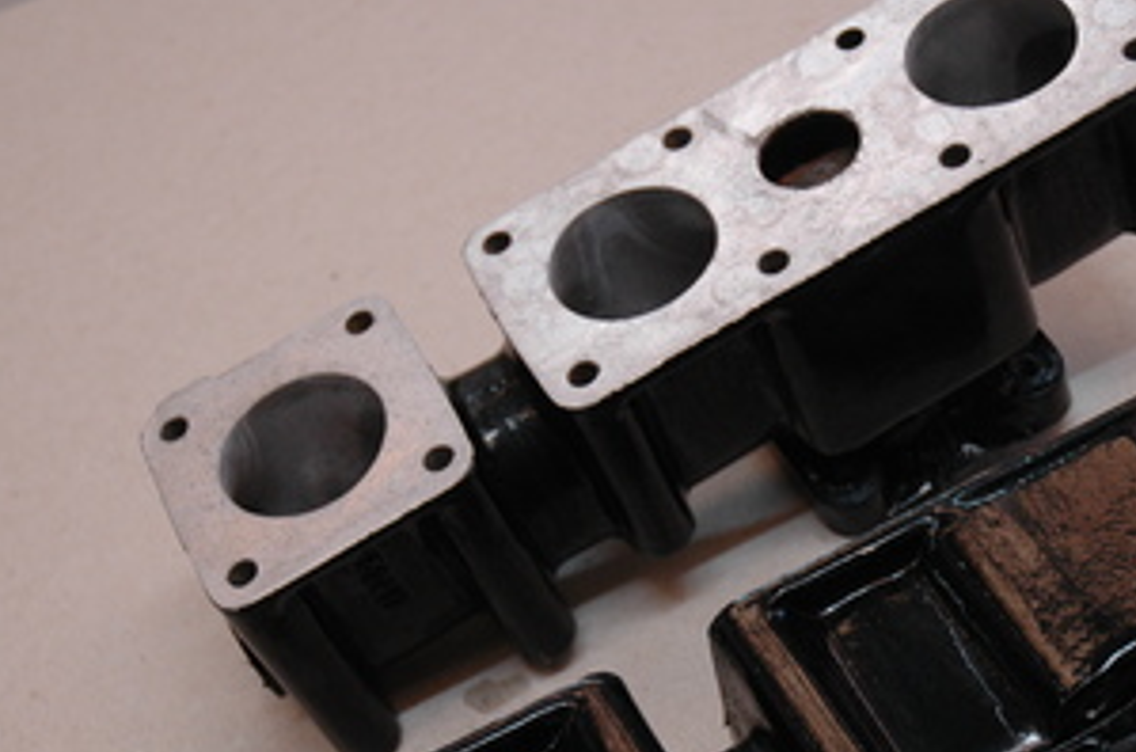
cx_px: 878
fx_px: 2451
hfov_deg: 25.7
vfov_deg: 17.3
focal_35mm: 78
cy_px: 596
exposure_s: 1/60
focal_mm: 31
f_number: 4
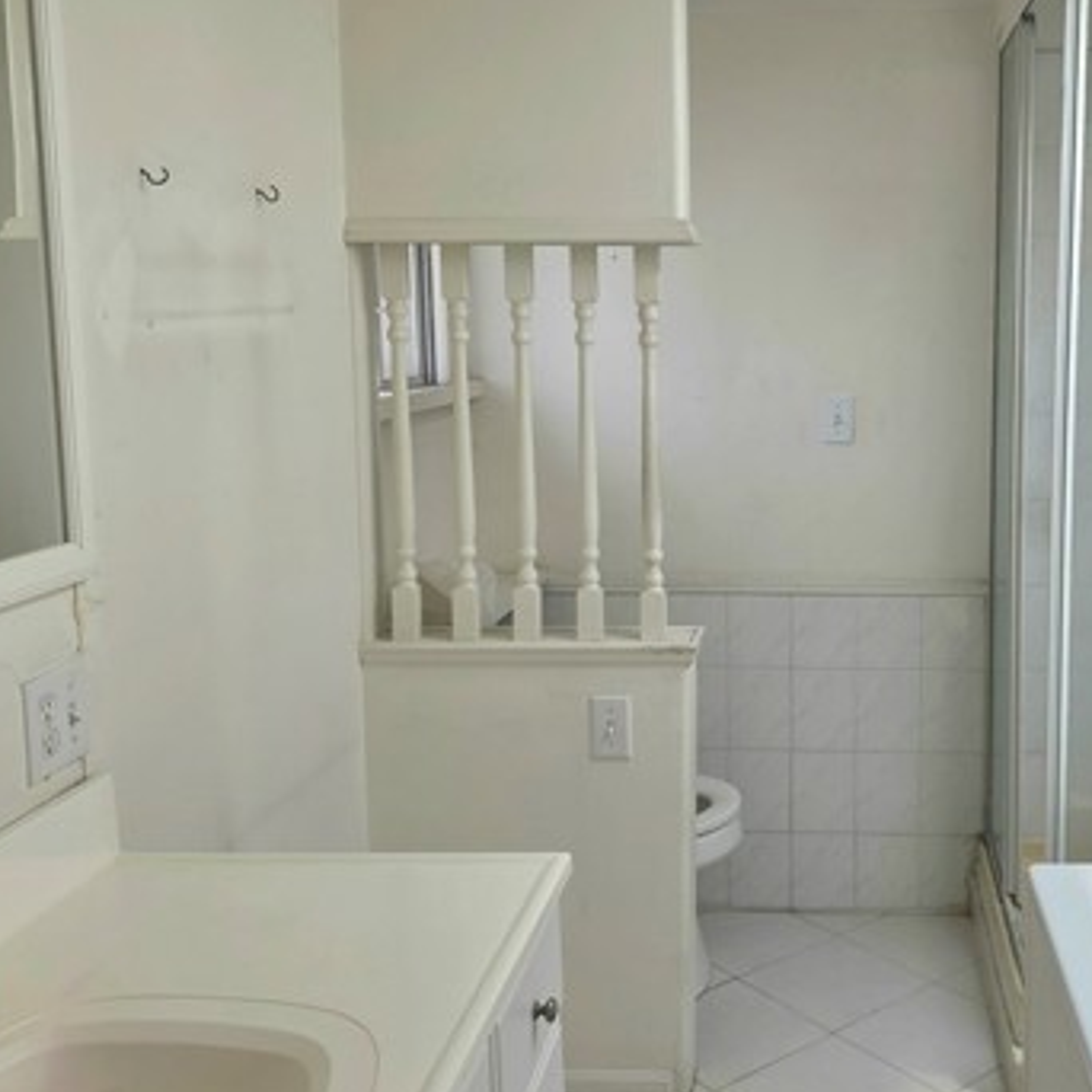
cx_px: 779
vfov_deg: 43.8
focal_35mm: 38
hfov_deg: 42.9
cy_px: 498
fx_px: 1356
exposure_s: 1/182
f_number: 1.7
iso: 50
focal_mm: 6.3
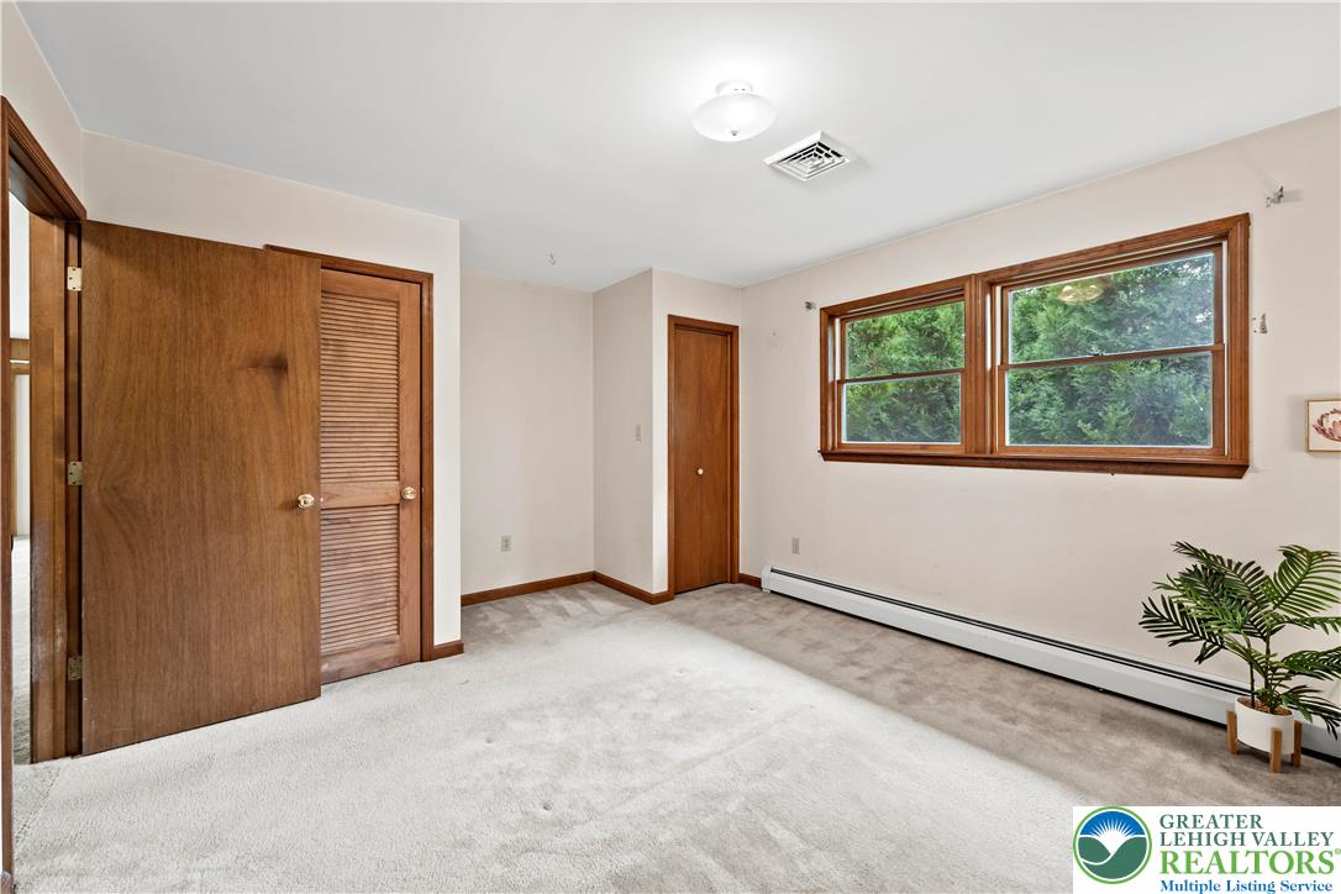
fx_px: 521
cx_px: 670
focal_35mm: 14
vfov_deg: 81.2
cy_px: 447
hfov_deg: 104.3
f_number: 9
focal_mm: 14
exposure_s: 1/1.25
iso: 320
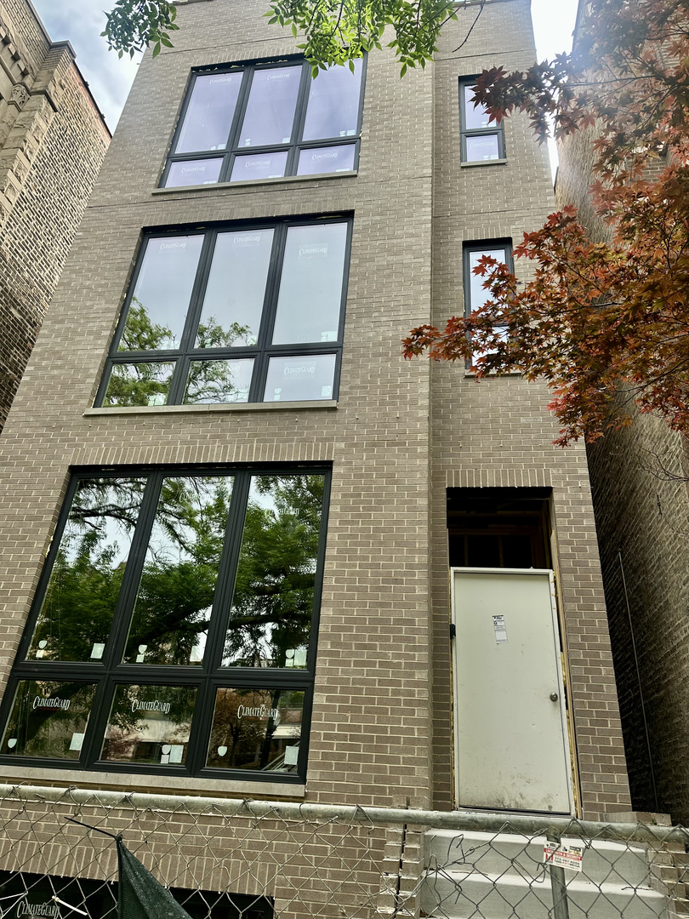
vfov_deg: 71.6
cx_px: 344
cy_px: 460
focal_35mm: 24
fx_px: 637
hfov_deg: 56.8
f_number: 1.78
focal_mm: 6.86
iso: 80
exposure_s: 1/1880
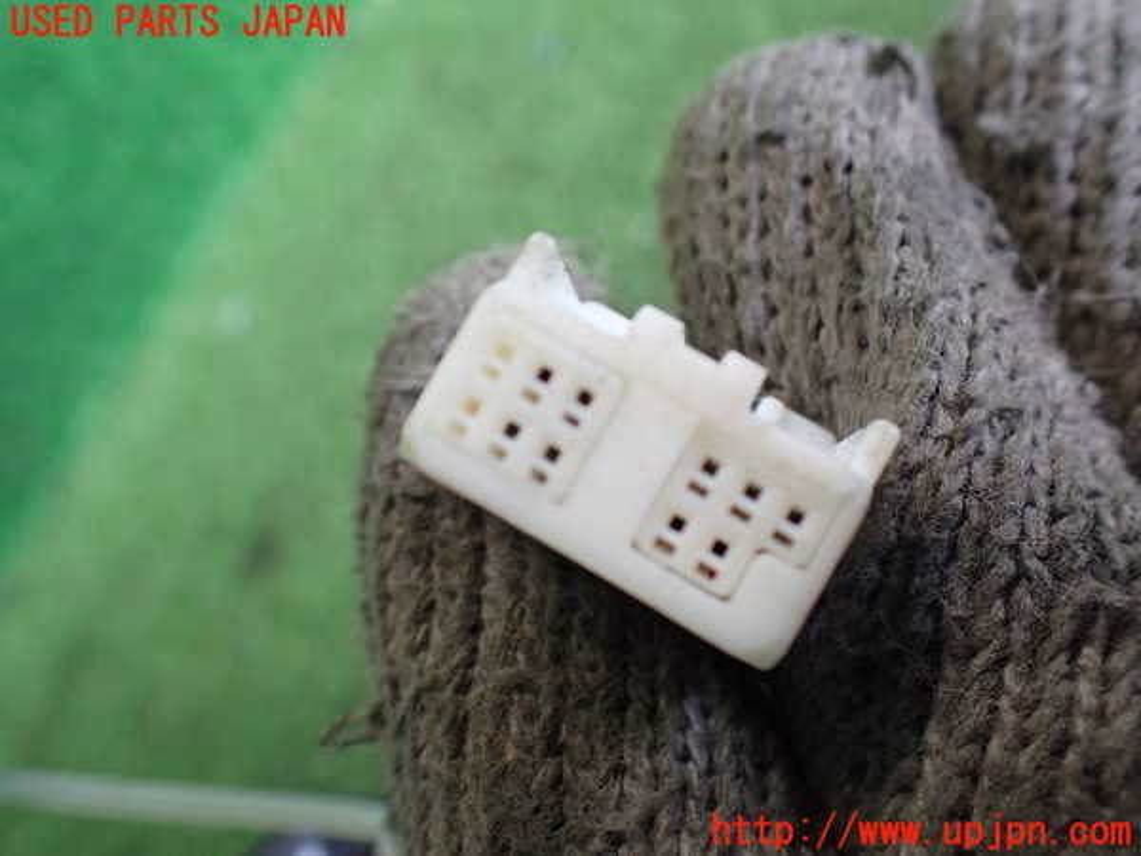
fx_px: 989
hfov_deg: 60.0
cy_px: 428
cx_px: 570
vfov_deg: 46.8
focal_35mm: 30
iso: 500
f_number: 2.3
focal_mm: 5.4
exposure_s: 1/125
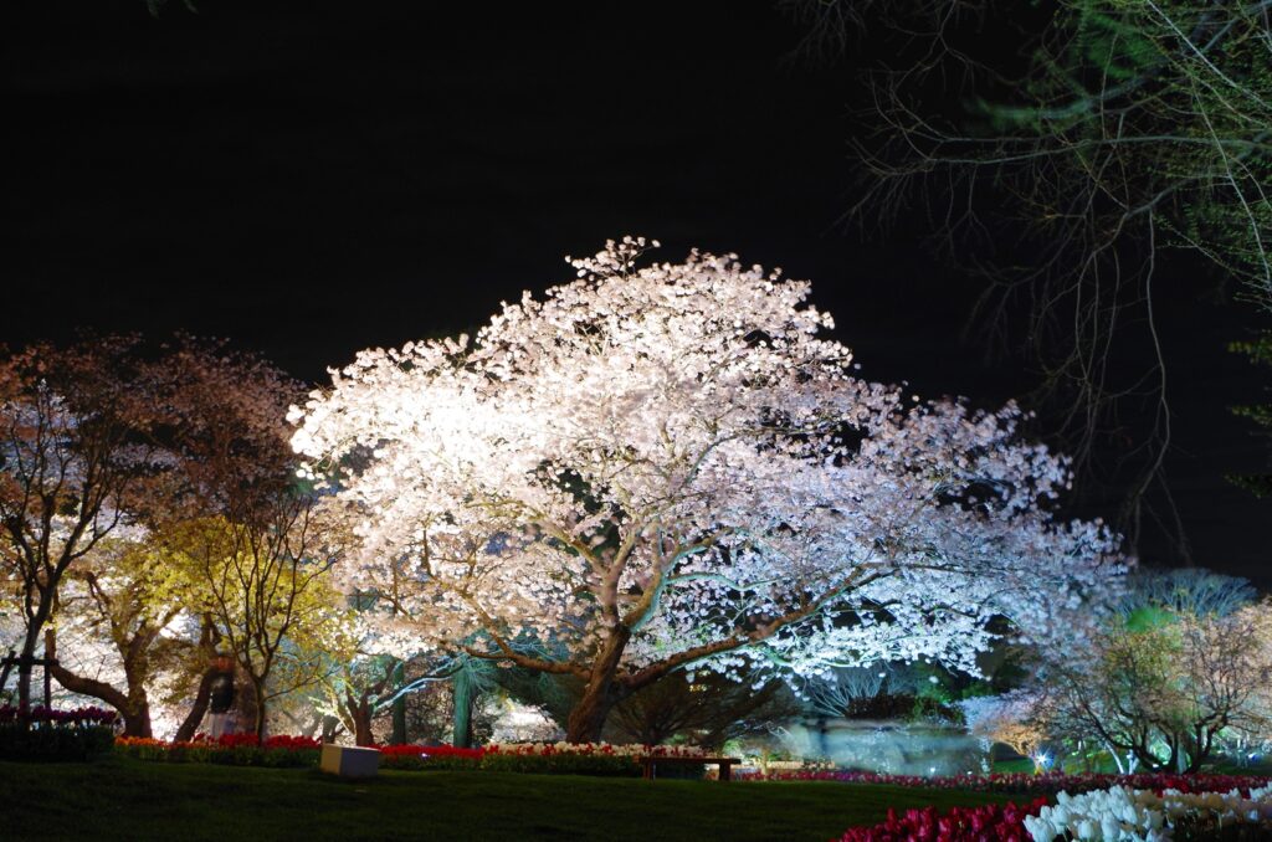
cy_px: 421
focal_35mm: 39
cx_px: 636
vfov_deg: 34.1
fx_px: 1375
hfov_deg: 49.6
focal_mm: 26.25
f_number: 5.6
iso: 100
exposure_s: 8
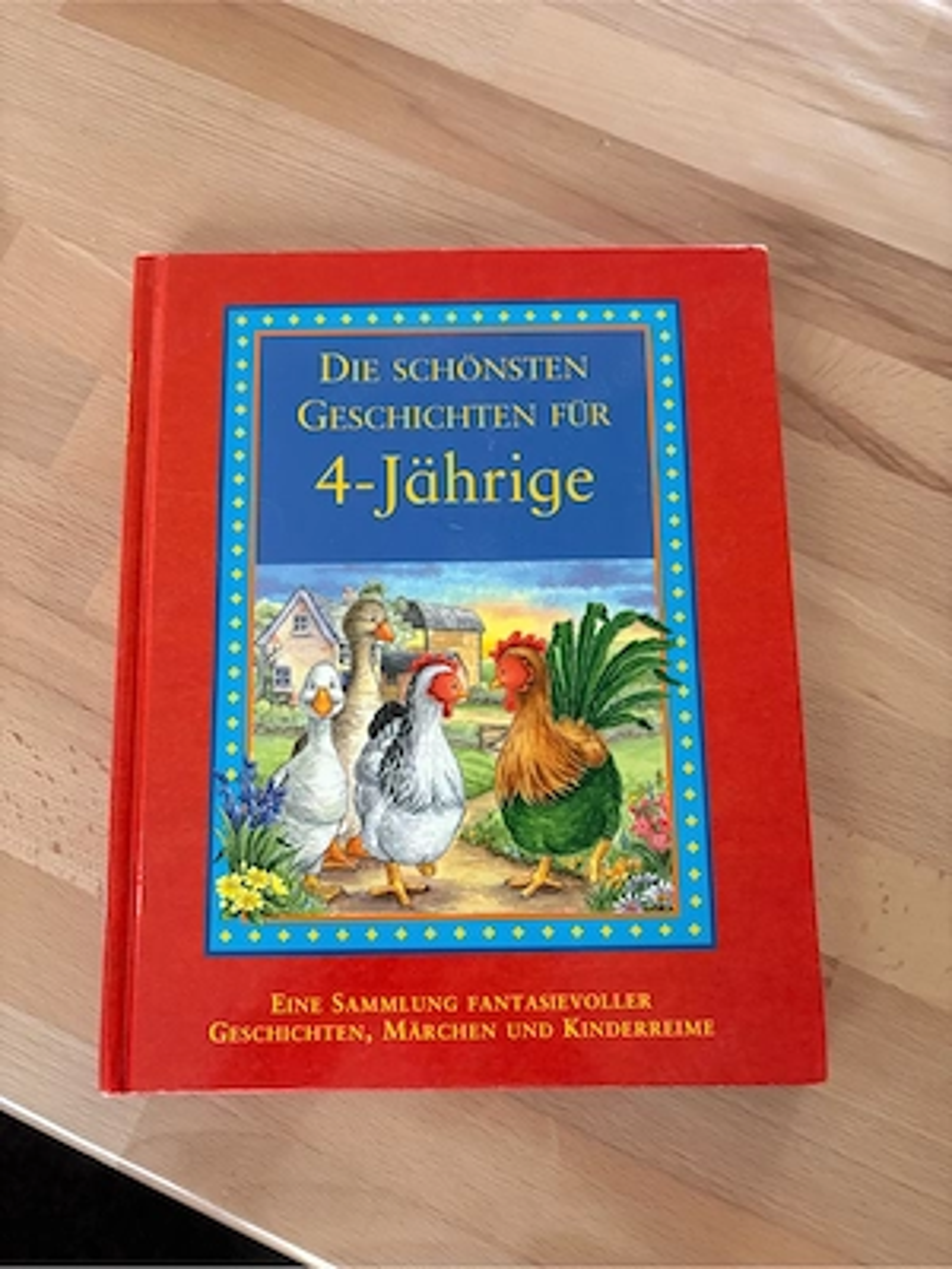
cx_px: 476
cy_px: 634
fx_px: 953
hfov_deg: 53.1
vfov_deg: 67.3
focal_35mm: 26
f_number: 1.6
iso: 320
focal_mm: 5.96
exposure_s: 1/60
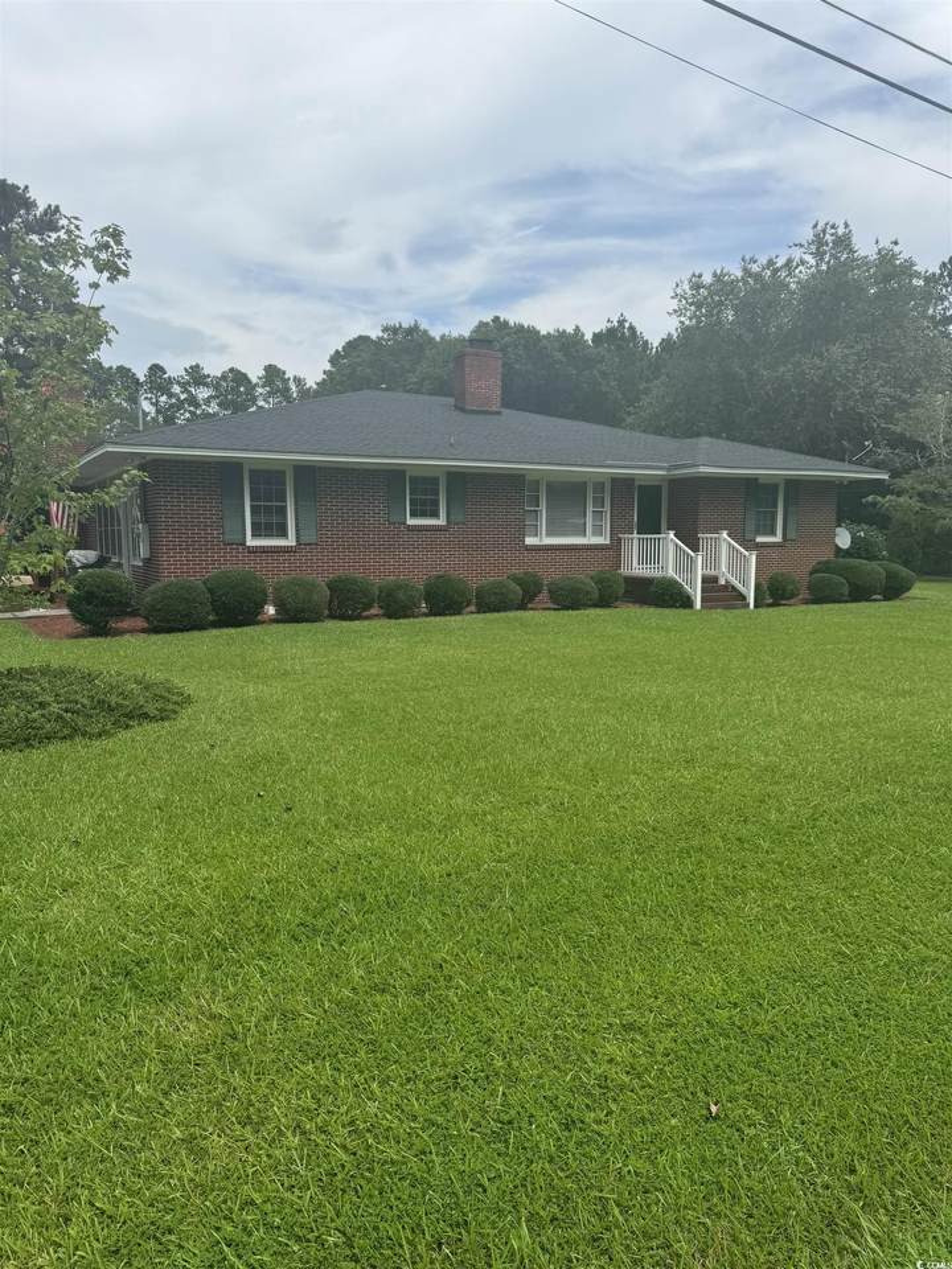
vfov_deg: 71.6
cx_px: 476
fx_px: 880
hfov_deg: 56.8
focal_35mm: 24
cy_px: 634
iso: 80
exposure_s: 1/4608
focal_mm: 6.76
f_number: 1.78
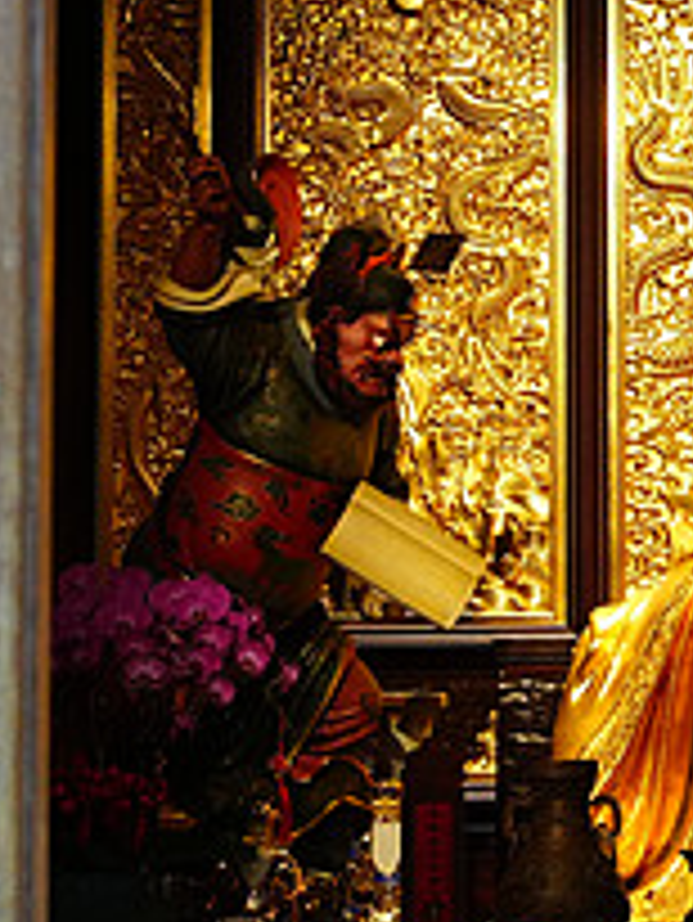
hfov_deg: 5.7
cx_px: 886
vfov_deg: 7.6
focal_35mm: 259
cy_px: -16
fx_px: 6906
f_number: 9
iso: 5000
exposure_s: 1/160
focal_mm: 69
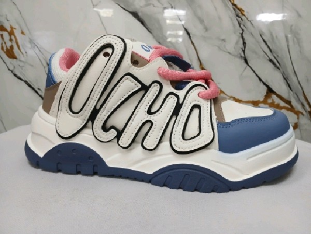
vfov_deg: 53.1
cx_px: 156
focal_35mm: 26
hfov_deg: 67.3
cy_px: 117
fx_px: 234
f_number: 1.8
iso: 250
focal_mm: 3.98
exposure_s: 1/60.2
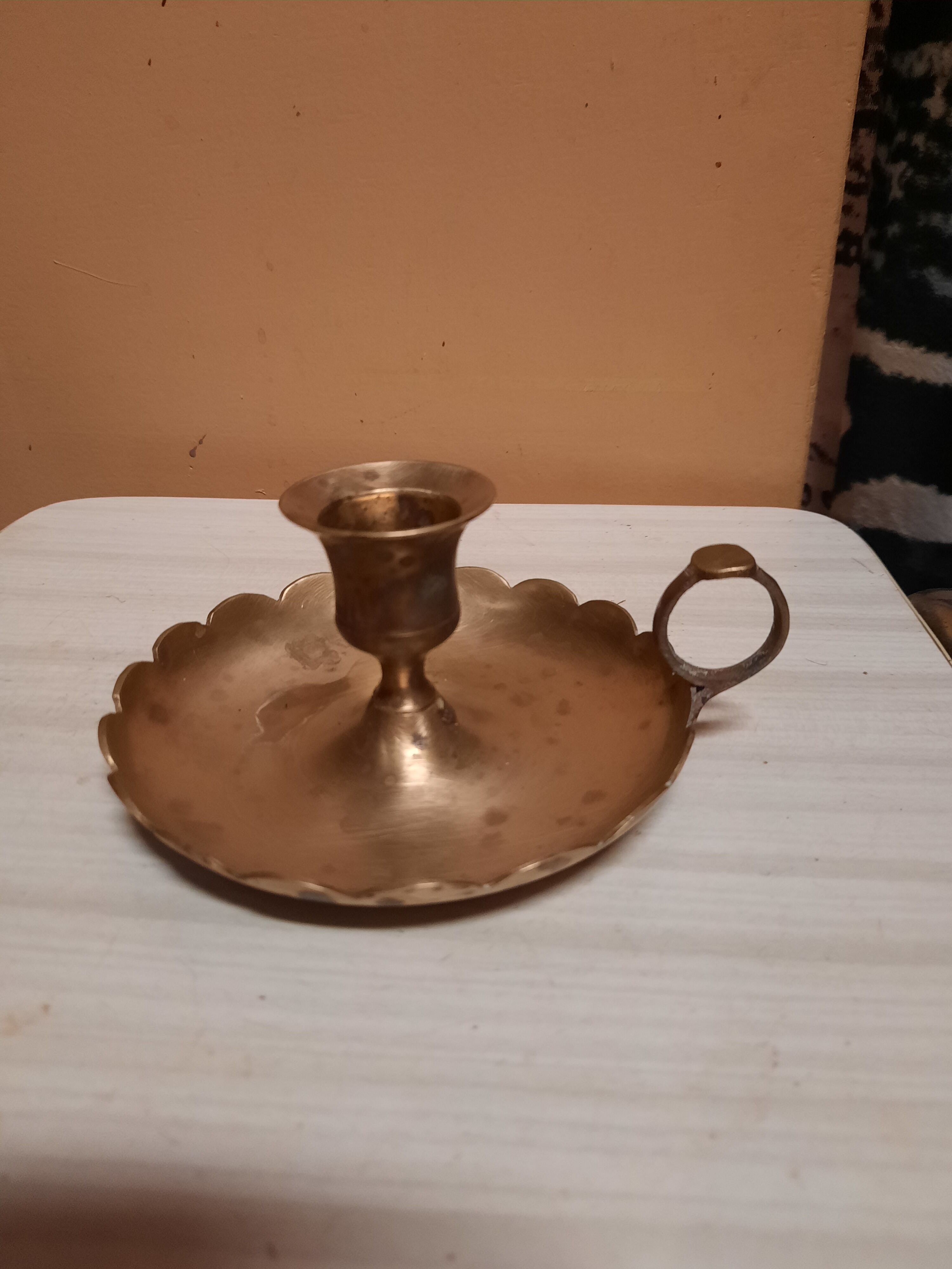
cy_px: 634
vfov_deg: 69.4
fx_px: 917
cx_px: 476
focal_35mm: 25
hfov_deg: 54.9
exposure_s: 1/50
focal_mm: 4.6
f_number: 2
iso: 320
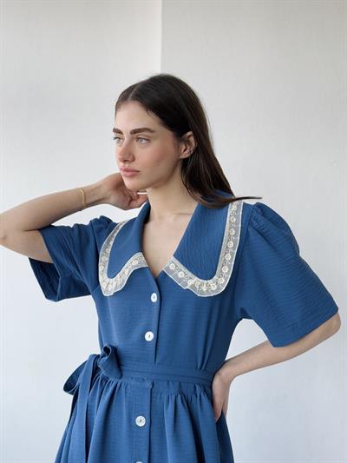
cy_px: 232
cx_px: 174
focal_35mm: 48
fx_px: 641
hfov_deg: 30.3
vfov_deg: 39.6
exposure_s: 1/187
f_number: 1.78
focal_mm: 6.76
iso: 50
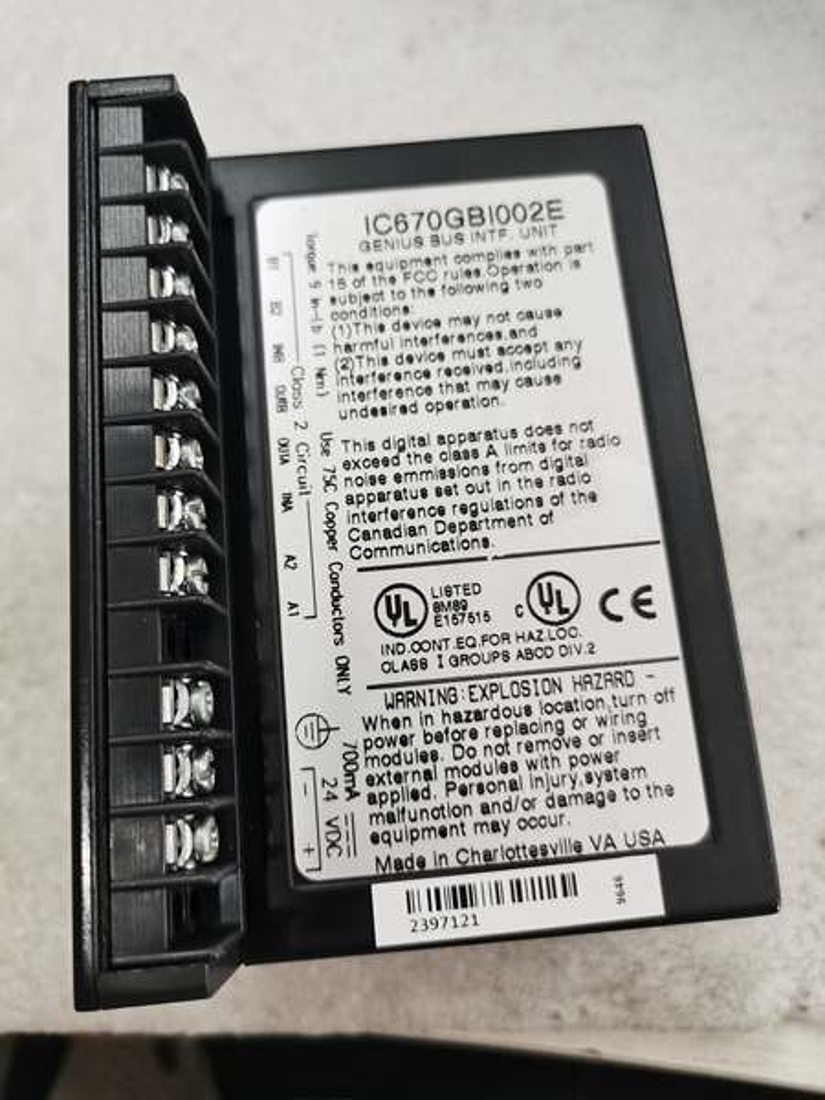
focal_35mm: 26
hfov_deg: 53.1
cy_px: 550
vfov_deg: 67.3
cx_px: 412
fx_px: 826
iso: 160
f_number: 1.8
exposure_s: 1/100
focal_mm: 5.58
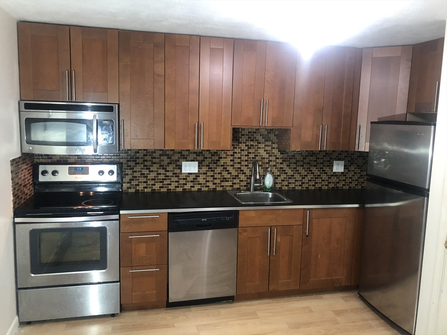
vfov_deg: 49.7
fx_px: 362
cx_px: 224
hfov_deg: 63.4
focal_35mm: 28
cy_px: 168
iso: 80
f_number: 1.8
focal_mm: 3.99
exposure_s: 1/15
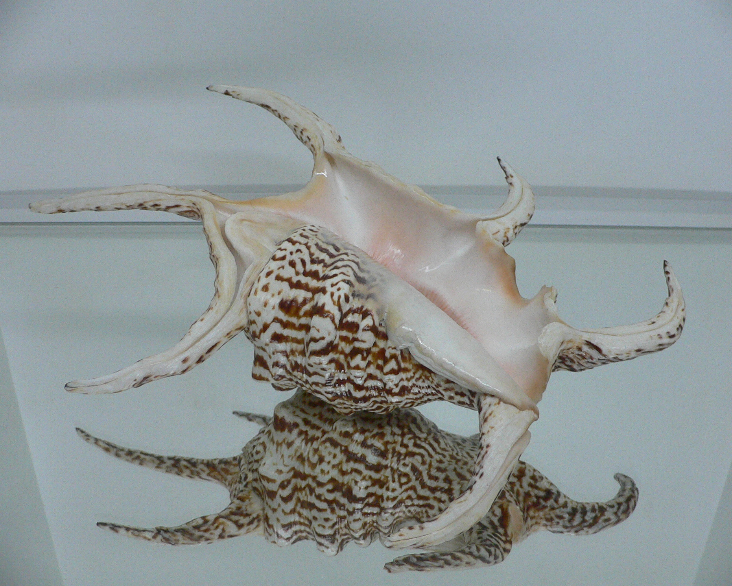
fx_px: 802
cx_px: 370
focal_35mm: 37
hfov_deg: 49.1
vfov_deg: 40.1
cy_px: 296
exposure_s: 1/60
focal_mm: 4.6
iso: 200
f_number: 2.8
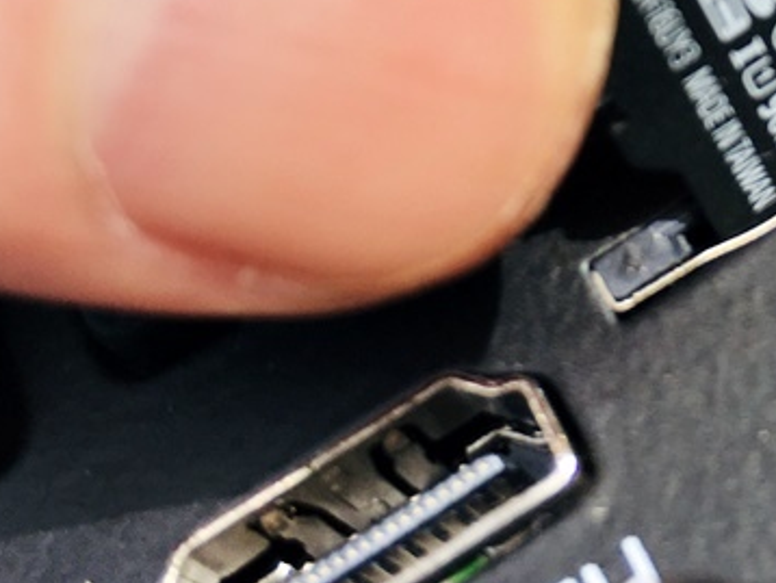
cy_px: -161
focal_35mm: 77
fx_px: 1727
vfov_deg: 18.0
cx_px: 702
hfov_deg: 24.6
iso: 25
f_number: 2.2
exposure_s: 1/1241
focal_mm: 4.15
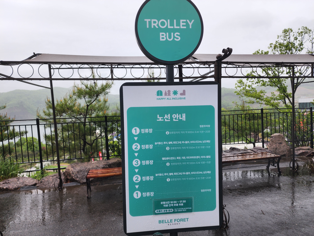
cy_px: 118
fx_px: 209
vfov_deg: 58.9
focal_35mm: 23
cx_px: 157
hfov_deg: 73.9
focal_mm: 6.4
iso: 12
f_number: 1.8
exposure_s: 1/345
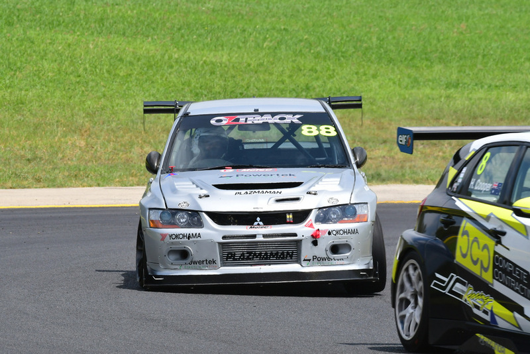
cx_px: 265
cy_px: 177
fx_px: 7511
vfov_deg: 2.7
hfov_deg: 4.0
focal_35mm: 510
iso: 640
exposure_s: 1/640
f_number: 14
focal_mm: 340
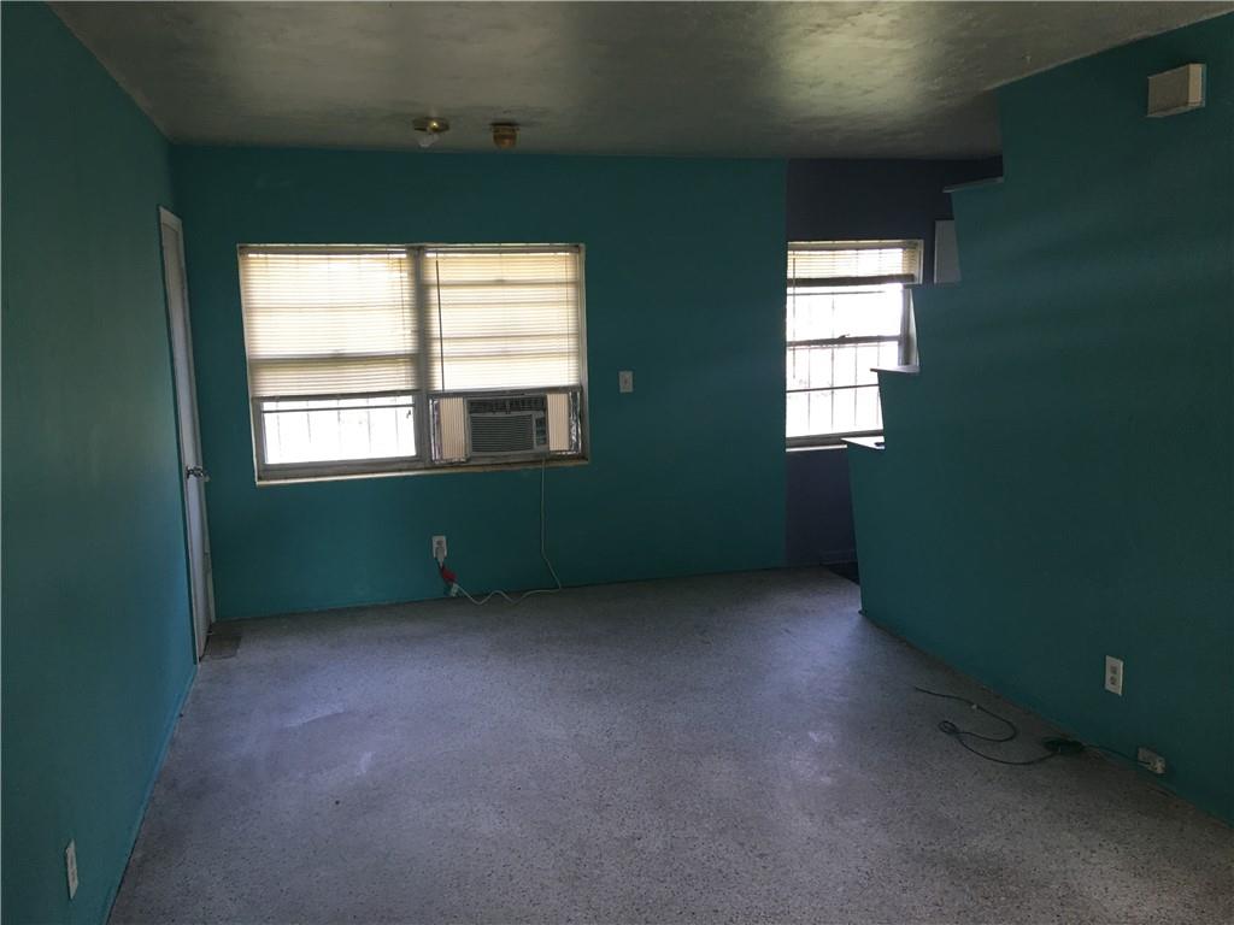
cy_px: 462
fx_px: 1034
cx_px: 617
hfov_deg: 61.7
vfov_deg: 48.2
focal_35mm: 29
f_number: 2.2
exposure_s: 1/30
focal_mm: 4.15
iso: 40
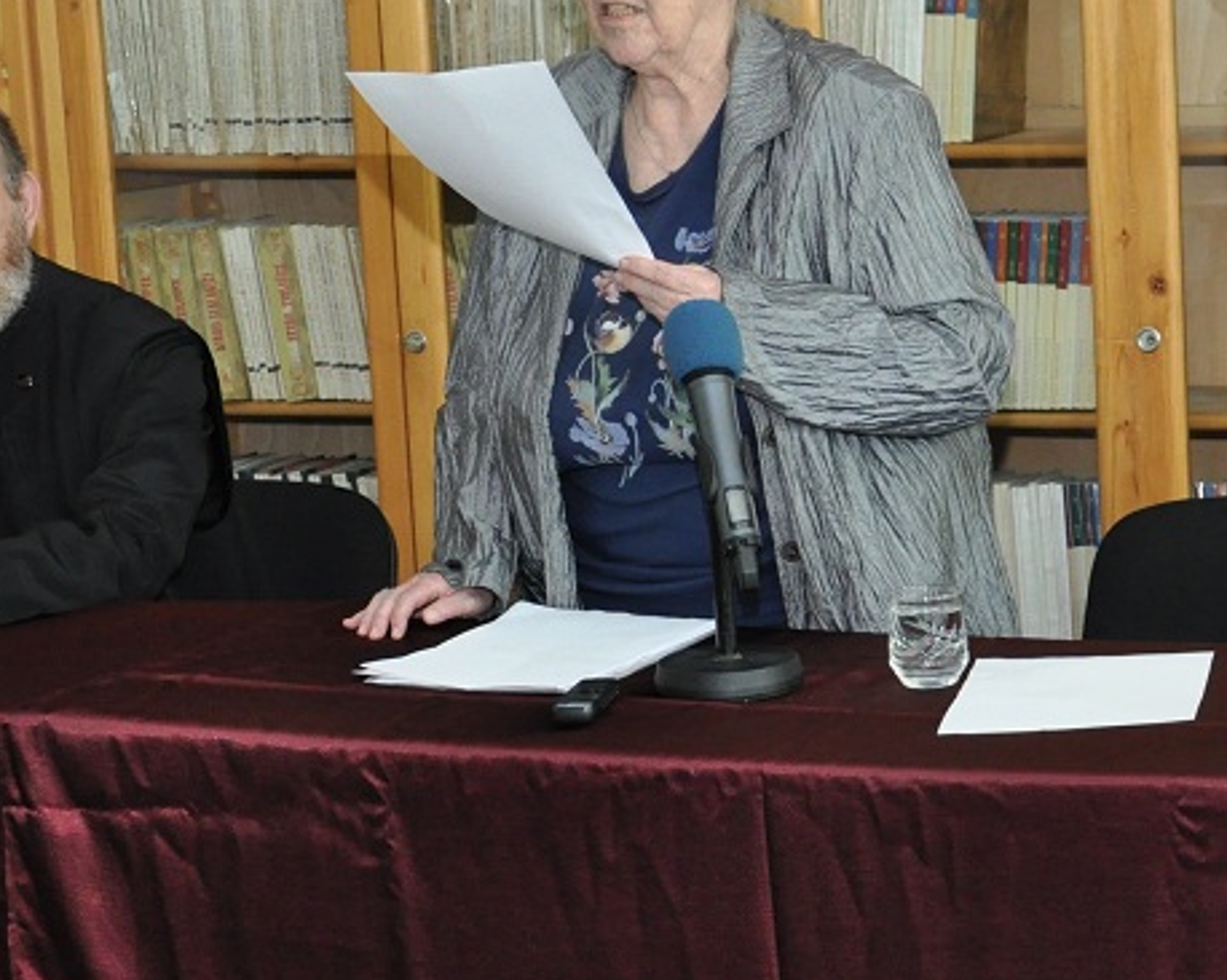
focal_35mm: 118
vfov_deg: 13.1
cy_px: 494
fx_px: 4283
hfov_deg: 16.2
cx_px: 994
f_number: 6.3
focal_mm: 32
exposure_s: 1/60
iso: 1000
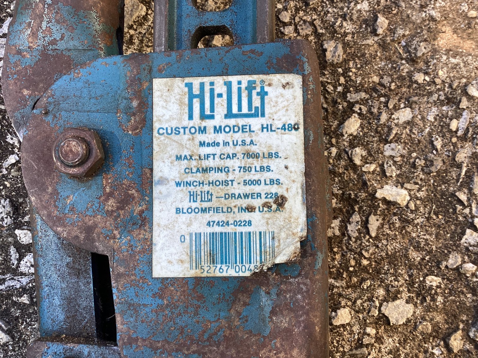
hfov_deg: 58.3
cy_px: 179
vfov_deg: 45.4
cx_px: 239
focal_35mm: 31
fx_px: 428
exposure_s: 1/171
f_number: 2.4
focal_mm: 3.3
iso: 25
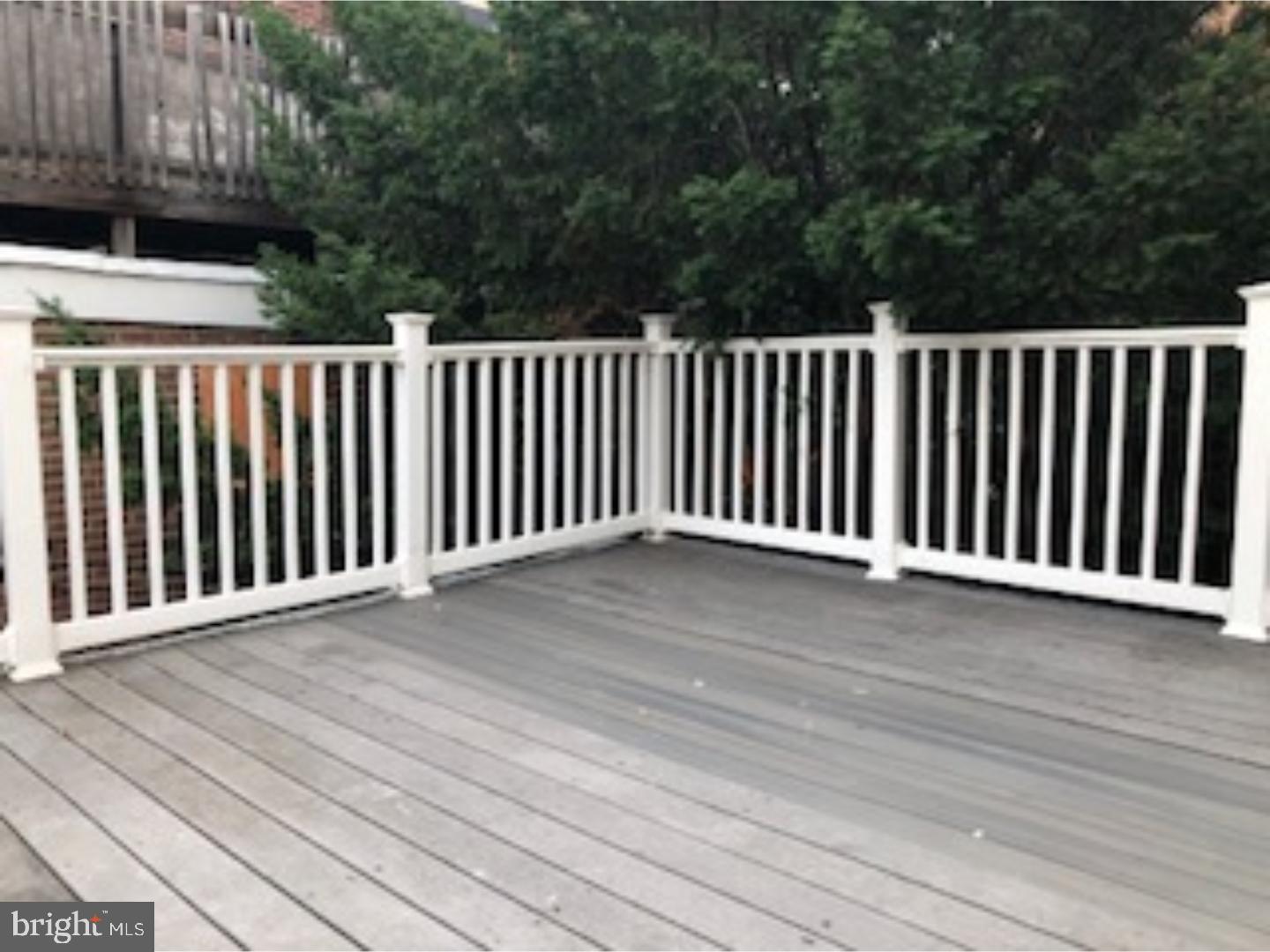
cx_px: 635
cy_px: 476
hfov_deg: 61.7
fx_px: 1064
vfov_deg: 48.2
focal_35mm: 29
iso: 20
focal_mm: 3.99
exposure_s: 1/201
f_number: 1.8
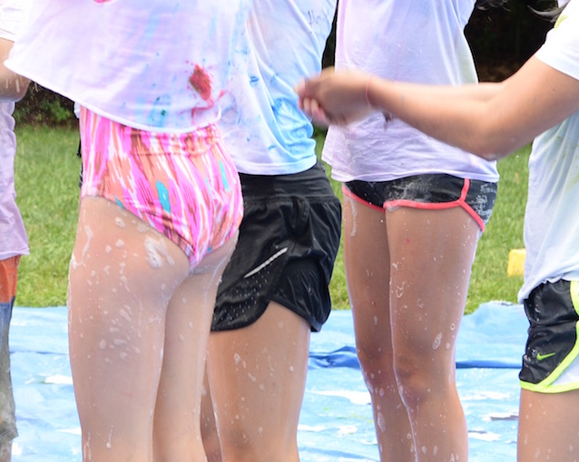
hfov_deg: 13.0
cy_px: -135
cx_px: 32
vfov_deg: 10.3
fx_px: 2518
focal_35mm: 147
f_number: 4
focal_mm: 50
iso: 640
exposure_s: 1/250
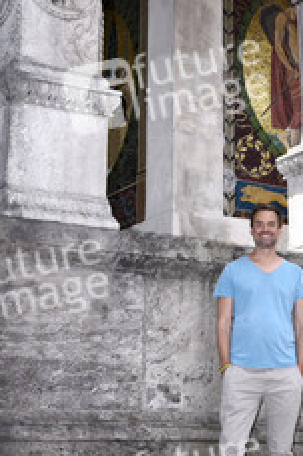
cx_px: 223
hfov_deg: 16.1
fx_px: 1064
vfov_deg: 24.2
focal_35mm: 84
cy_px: 187
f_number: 11
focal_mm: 48
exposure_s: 1/160
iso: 400
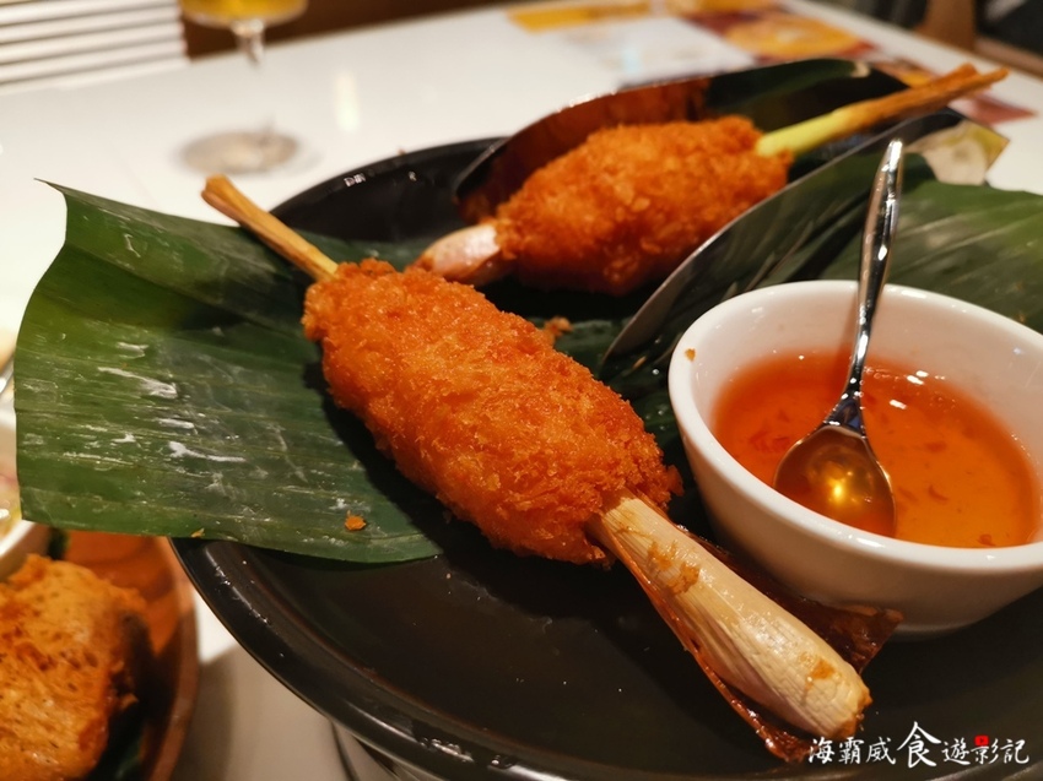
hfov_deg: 65.3
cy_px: 390
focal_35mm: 27
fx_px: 813
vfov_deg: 51.3
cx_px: 522
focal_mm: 3.95
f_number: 1.8
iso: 320
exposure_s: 1/120
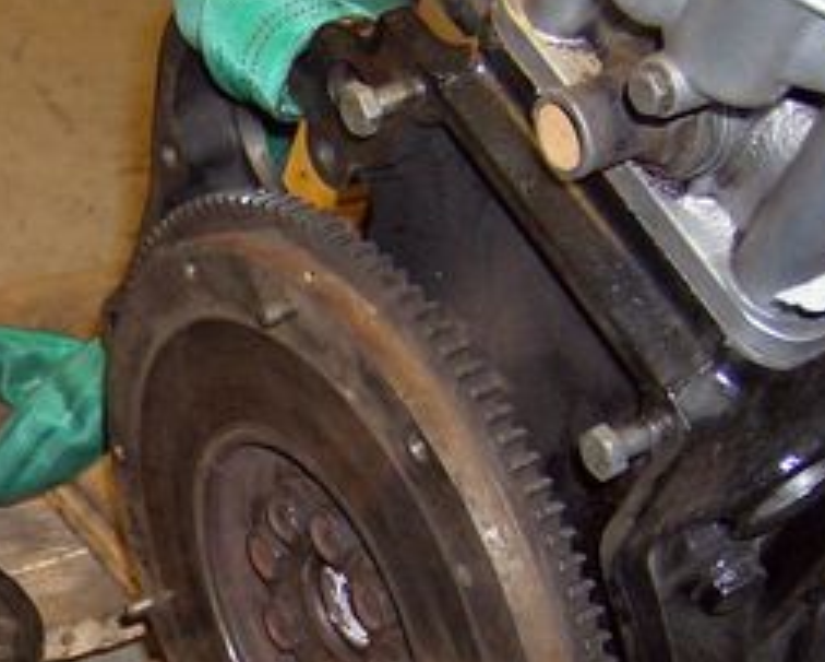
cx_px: -16
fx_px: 2175
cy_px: 634
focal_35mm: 89
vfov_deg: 17.0
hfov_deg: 20.7
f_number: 2.8
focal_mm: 6
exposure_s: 1/60
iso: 200
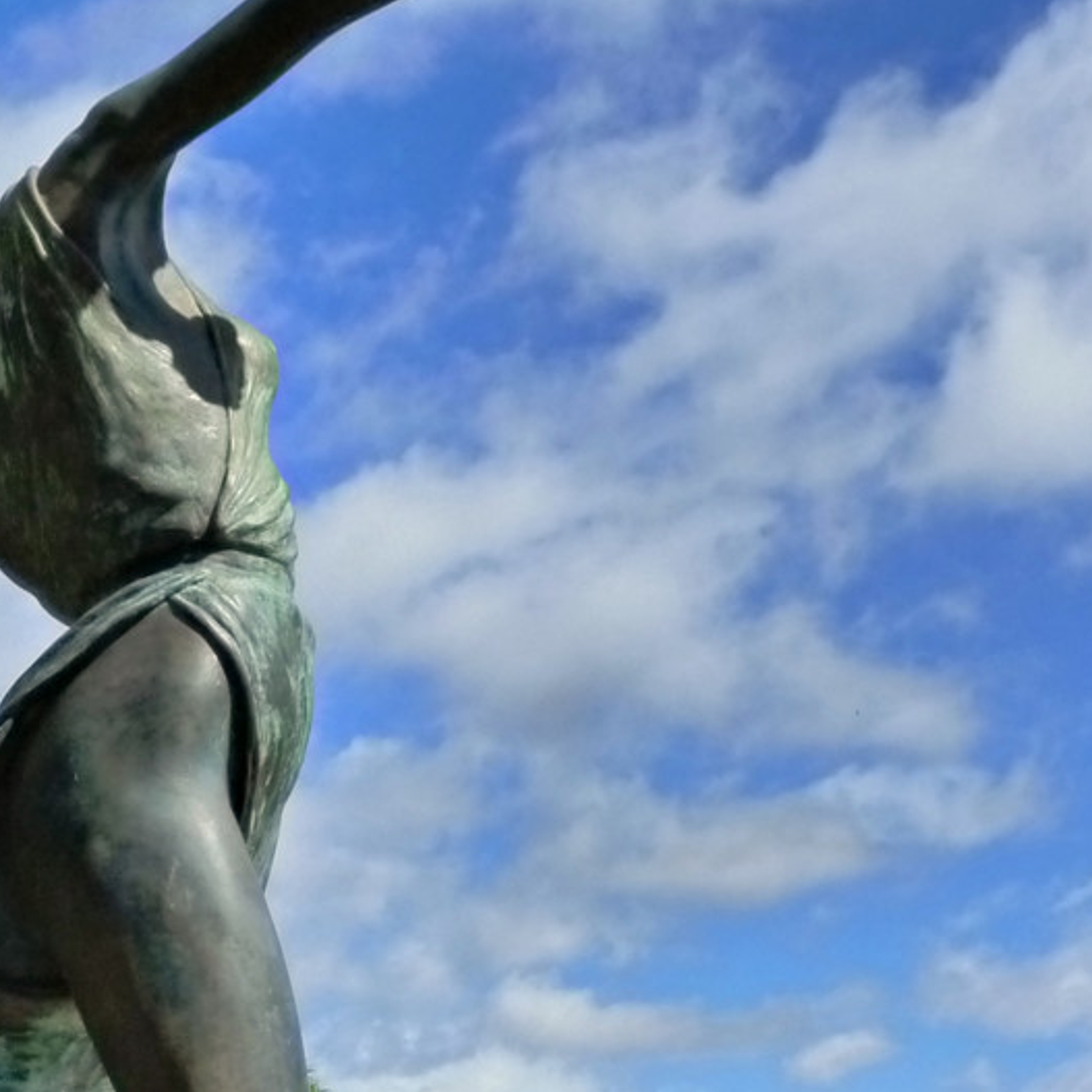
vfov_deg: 28.9
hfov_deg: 29.3
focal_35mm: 58
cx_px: 338
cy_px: 870
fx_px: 2070
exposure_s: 1/400
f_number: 6.3
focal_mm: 4.8
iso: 400
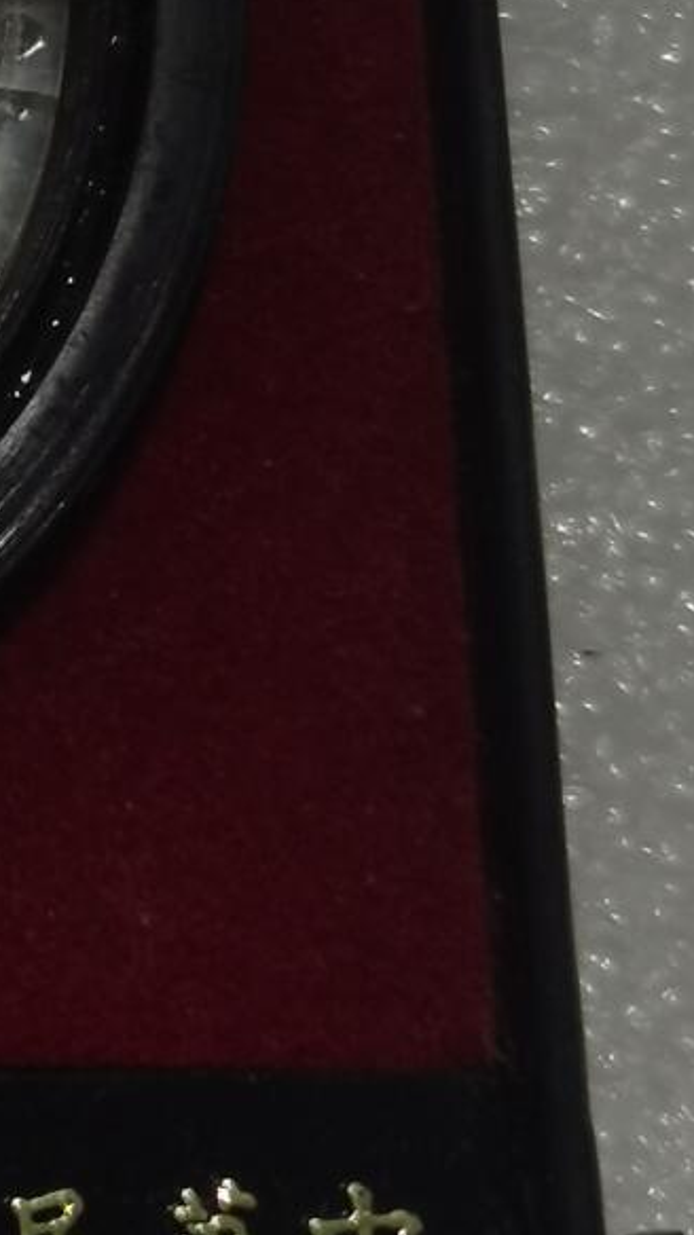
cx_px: -683
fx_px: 5830
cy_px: -74
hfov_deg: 6.6
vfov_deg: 11.9
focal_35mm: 178
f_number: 1.8
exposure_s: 1/198
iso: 50
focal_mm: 5.58
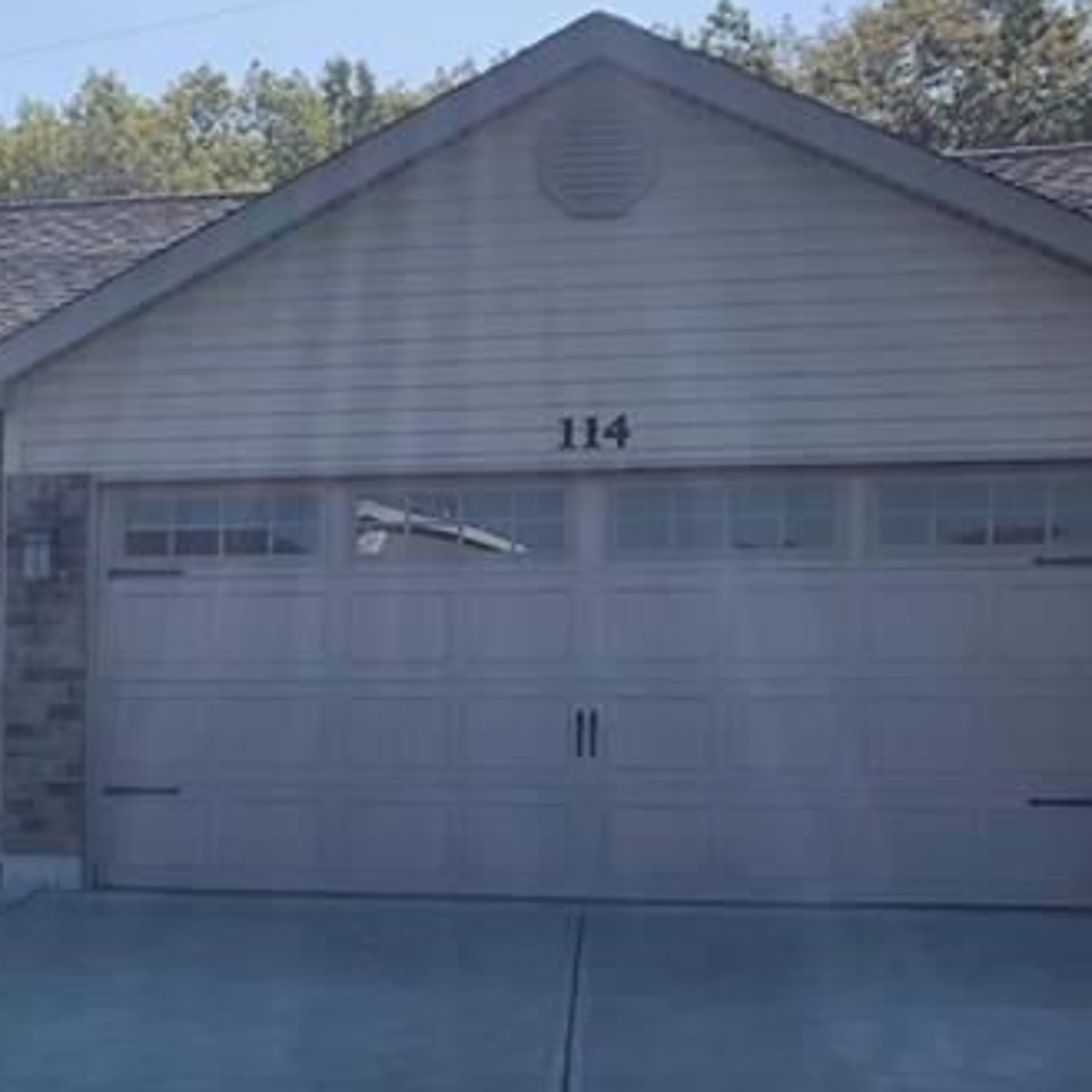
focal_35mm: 77
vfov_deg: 22.2
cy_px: 836
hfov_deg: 20.9
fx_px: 2748
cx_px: -232
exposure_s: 1/1091
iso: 20
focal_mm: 3.99
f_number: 1.8
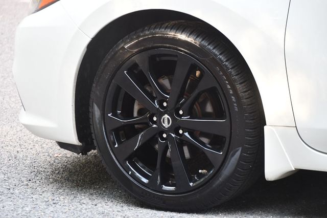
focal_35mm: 157
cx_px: 164
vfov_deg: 8.7
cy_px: 109
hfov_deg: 13.1
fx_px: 1425
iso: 800
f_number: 4.8
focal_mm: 105
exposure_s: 1/125
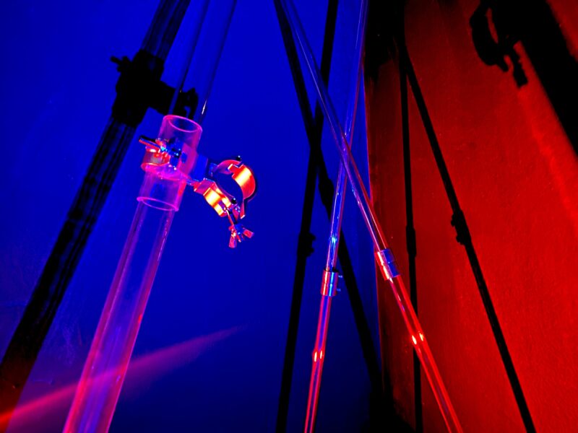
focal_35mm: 26
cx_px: 289
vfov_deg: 53.1
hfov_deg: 67.3
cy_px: 216
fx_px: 434
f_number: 1.5
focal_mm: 5.7
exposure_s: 1/5
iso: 640
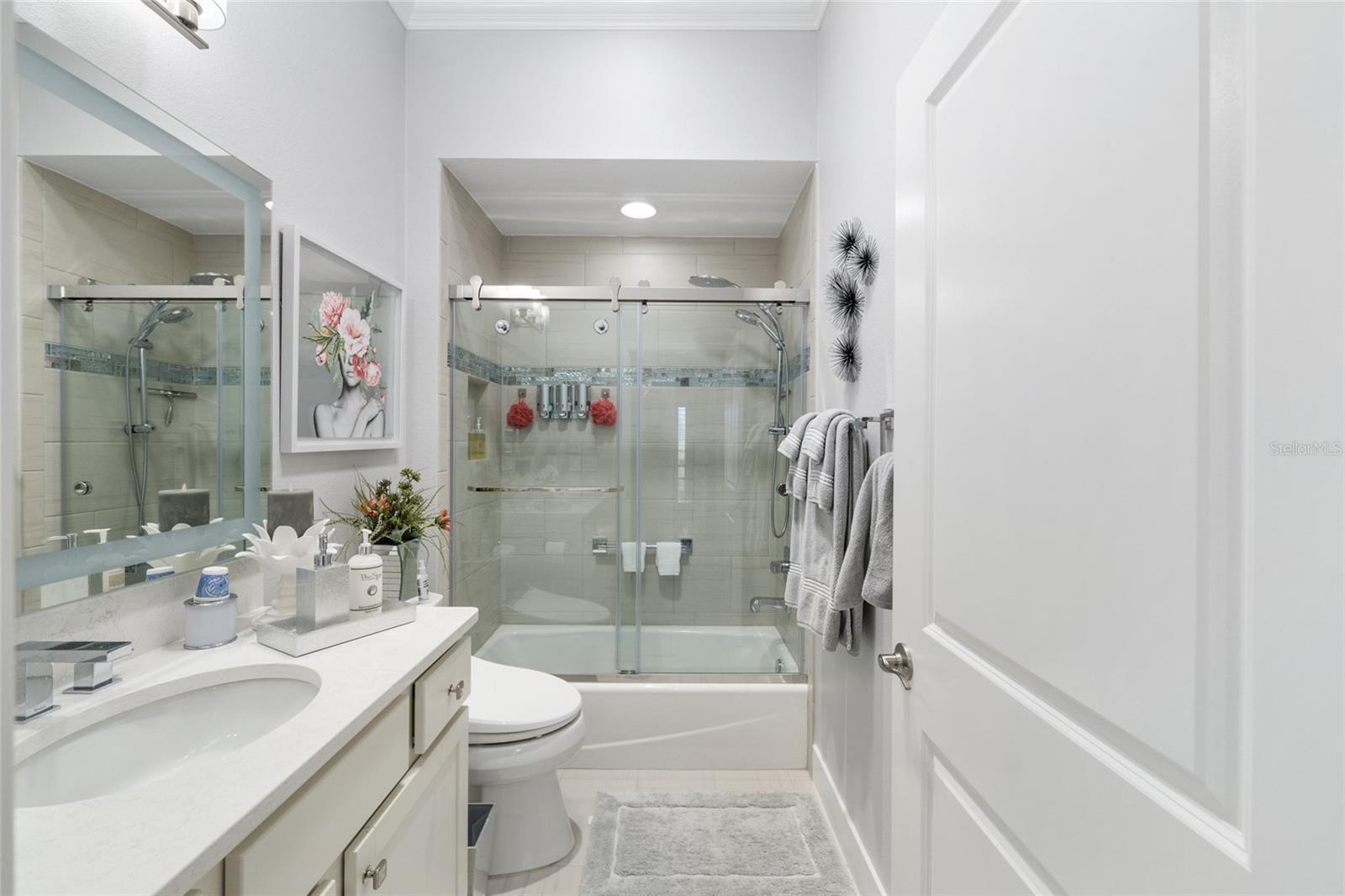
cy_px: 448
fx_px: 560
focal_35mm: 15
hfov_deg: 100.4
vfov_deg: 77.3
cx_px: 672
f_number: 8
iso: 500
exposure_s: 1/40
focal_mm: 15
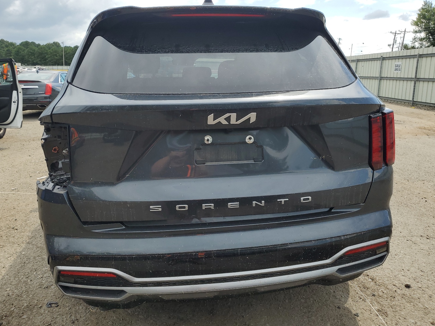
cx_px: 214
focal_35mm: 28
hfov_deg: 63.4
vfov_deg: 49.7
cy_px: 153
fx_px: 352
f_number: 1.5
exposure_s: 1/2500
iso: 50
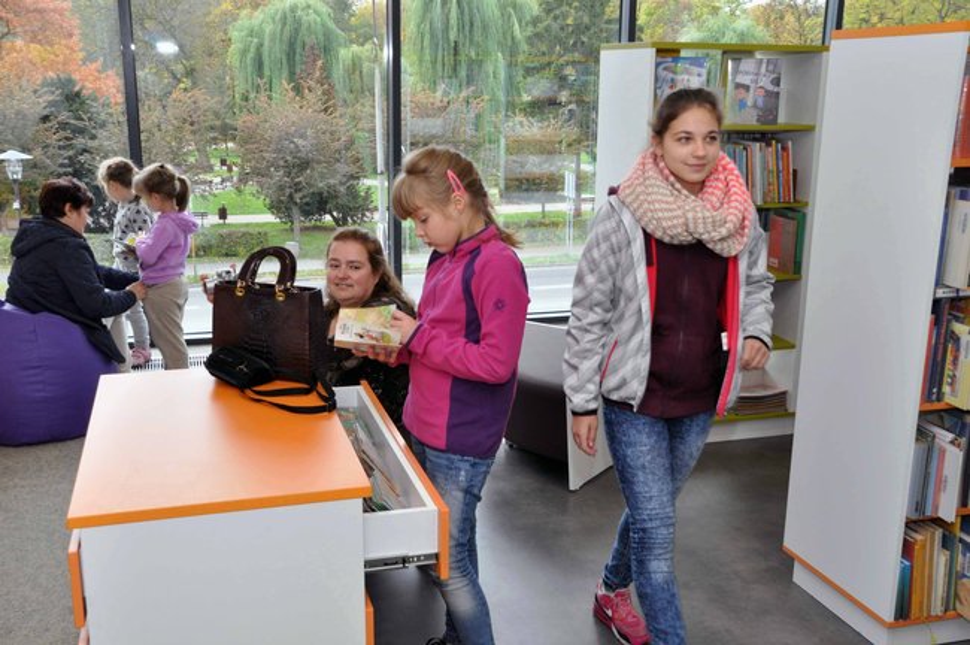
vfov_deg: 35.4
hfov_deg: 51.3
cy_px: 322
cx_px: 485
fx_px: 1009
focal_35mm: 38
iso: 800
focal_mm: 25
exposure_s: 1/60
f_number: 13
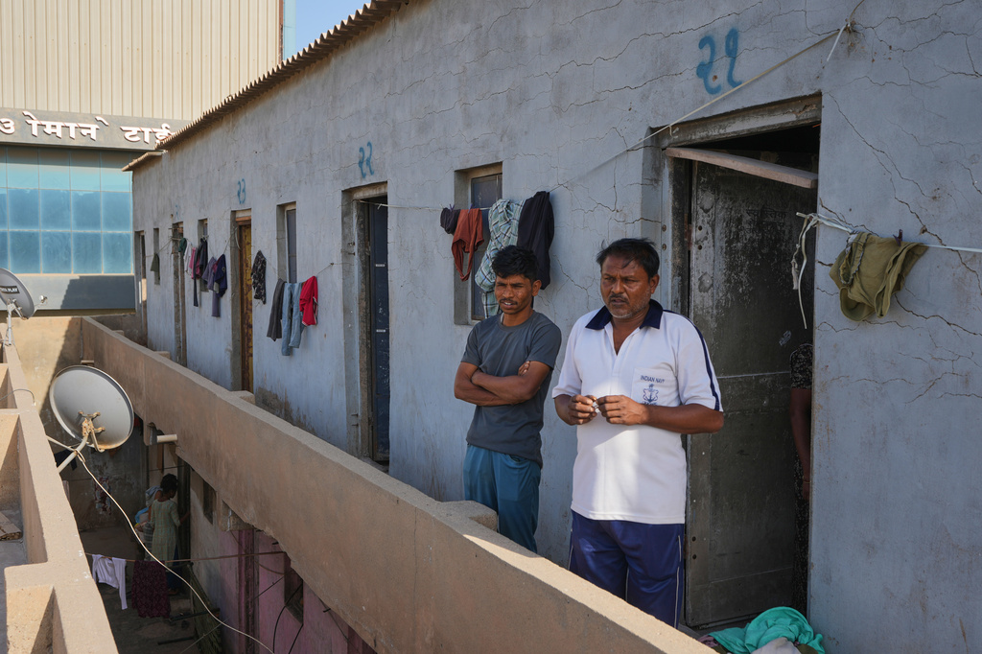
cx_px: 491
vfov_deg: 37.8
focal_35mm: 35
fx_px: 954
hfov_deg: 54.4
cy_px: 327
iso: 100
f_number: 5
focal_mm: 35
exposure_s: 1/500
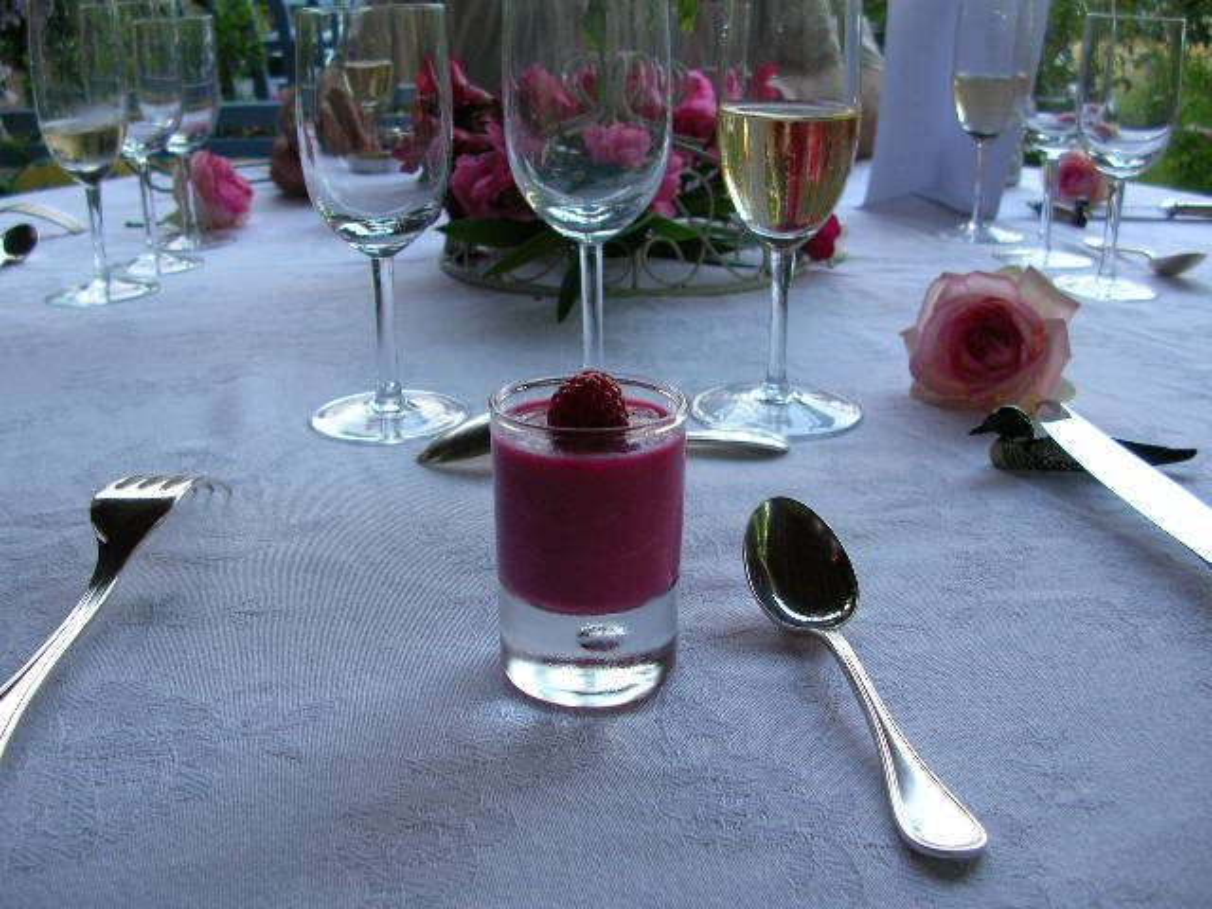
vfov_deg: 40.7
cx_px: 606
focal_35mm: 35
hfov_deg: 52.6
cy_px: 454
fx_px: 1225
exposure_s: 1/41.4
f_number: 2.8
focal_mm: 5.8
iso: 50
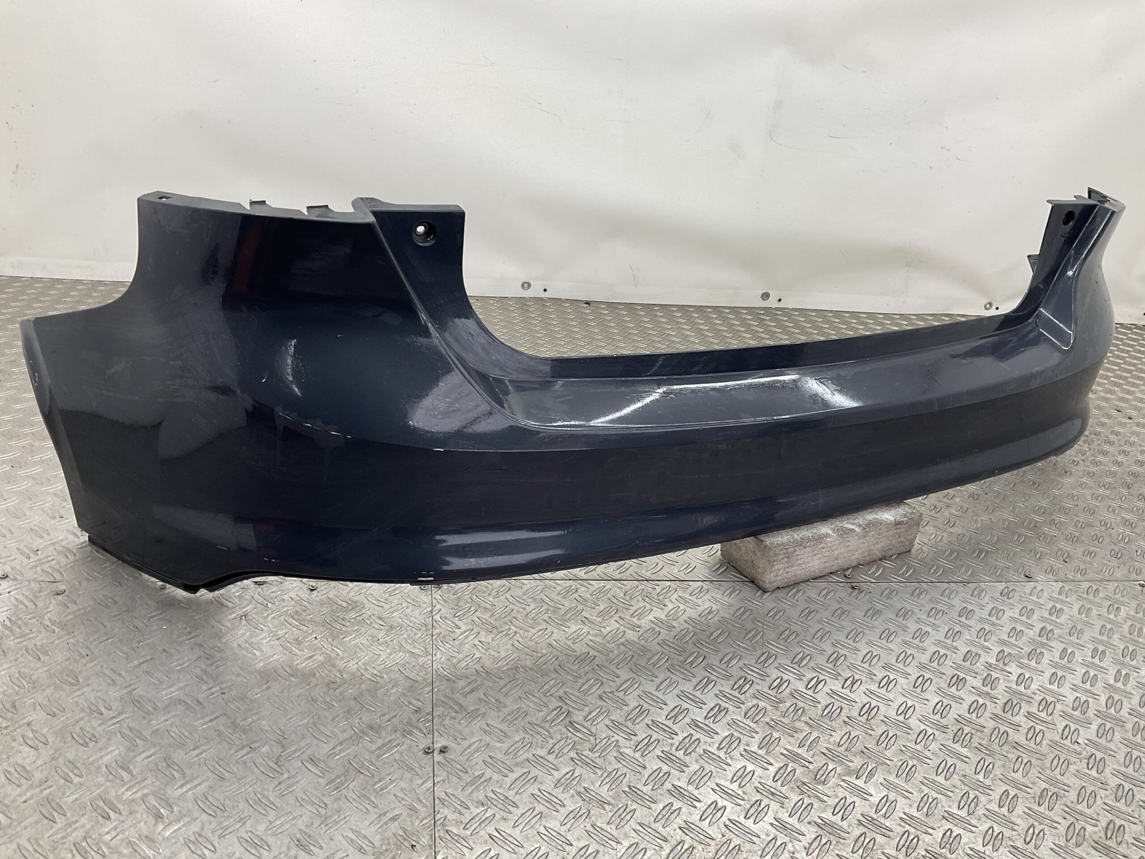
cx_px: 572
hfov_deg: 61.7
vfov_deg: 48.2
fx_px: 959
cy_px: 430
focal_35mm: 29
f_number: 1.8
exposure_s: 1/100
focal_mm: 3
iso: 32
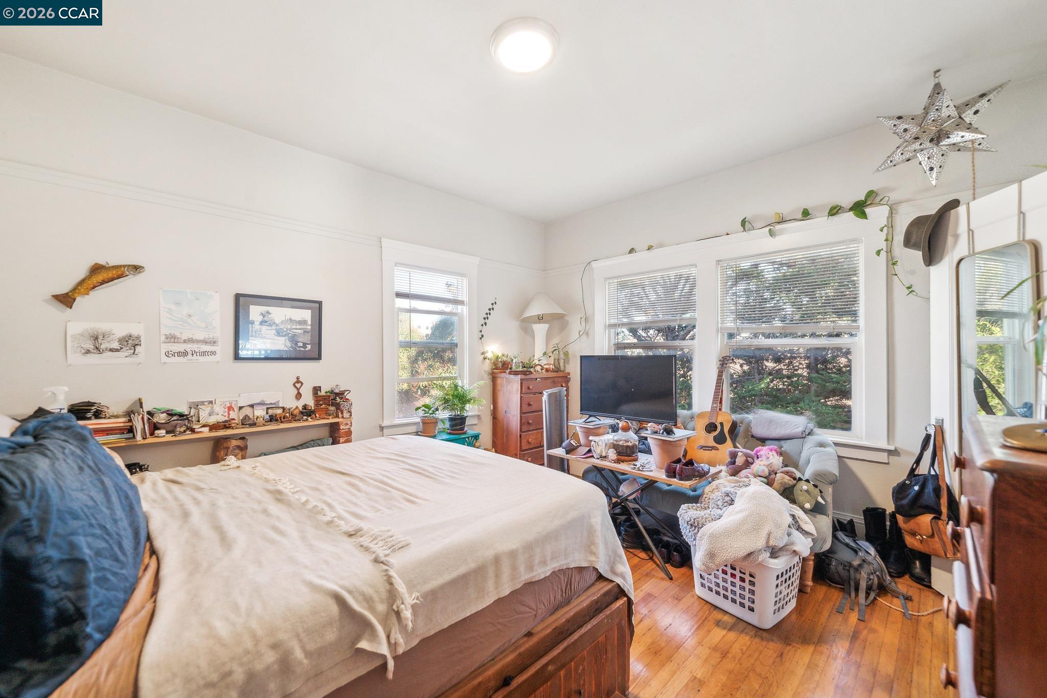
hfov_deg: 104.3
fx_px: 407
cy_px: 349
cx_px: 524
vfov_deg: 81.2
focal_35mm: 14
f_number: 5.6
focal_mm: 14
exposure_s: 1/60
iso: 1000
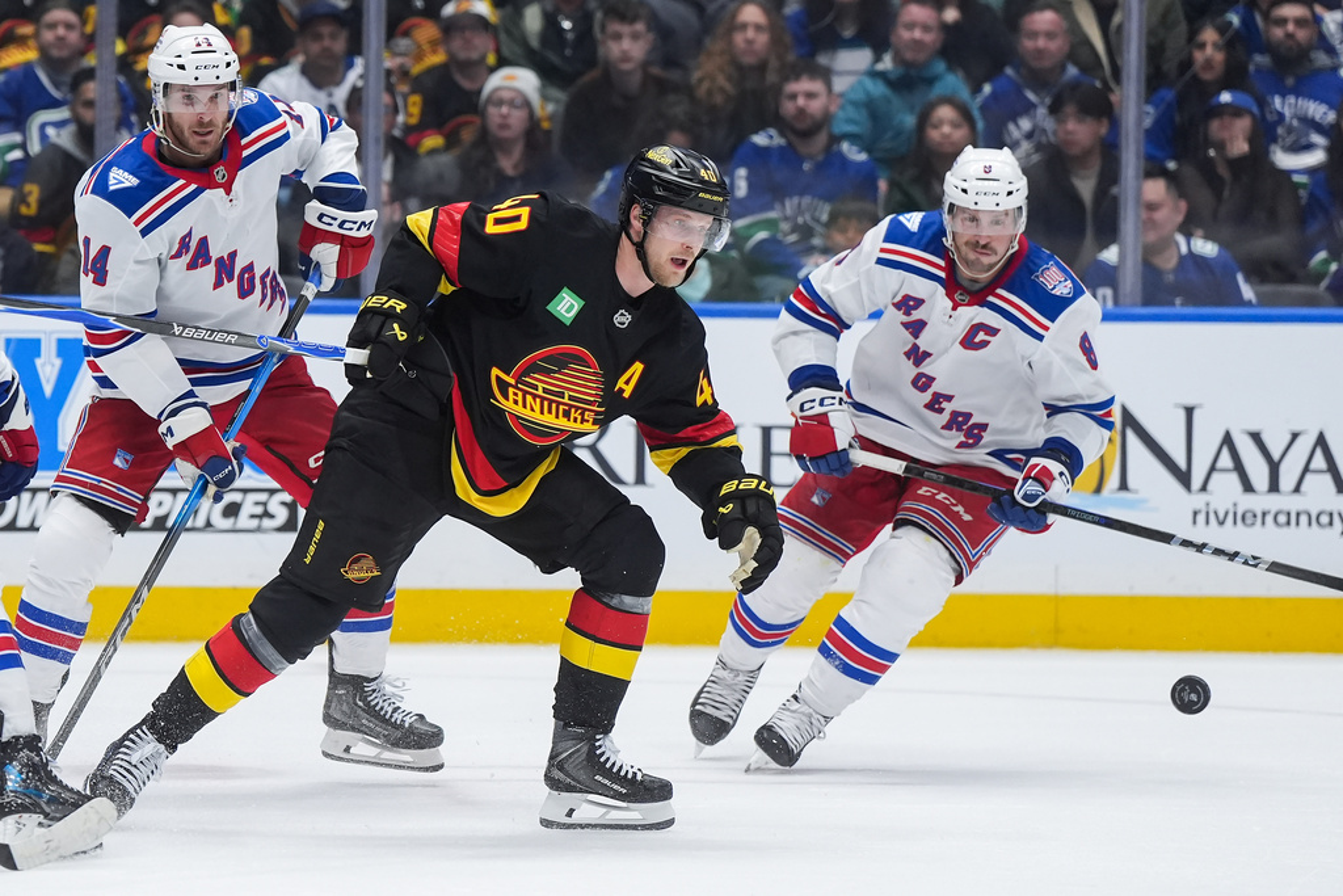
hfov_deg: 15.4
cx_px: 672
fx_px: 4962
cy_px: 448
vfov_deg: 10.3
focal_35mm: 133
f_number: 2.8
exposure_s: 1/2500
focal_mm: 133
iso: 2500
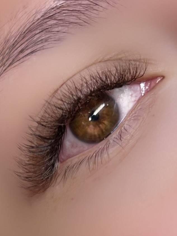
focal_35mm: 26
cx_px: 88
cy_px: 118
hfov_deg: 53.1
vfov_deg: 67.3
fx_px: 177
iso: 100
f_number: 1.5
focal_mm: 5.7
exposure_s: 1/107
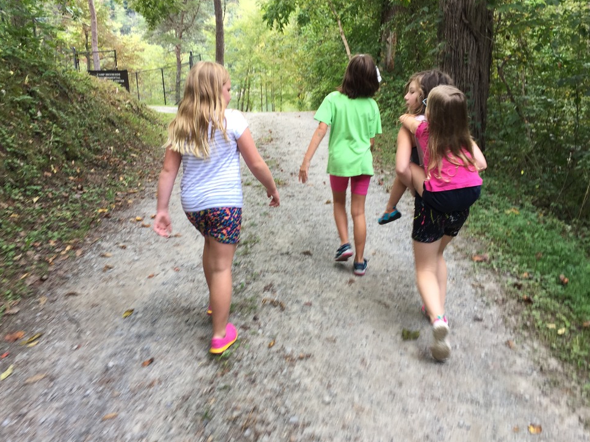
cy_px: 220
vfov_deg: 46.8
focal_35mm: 30
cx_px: 293
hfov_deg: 60.0
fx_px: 511
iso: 40
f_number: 2.2
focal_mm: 4.15
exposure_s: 1/60
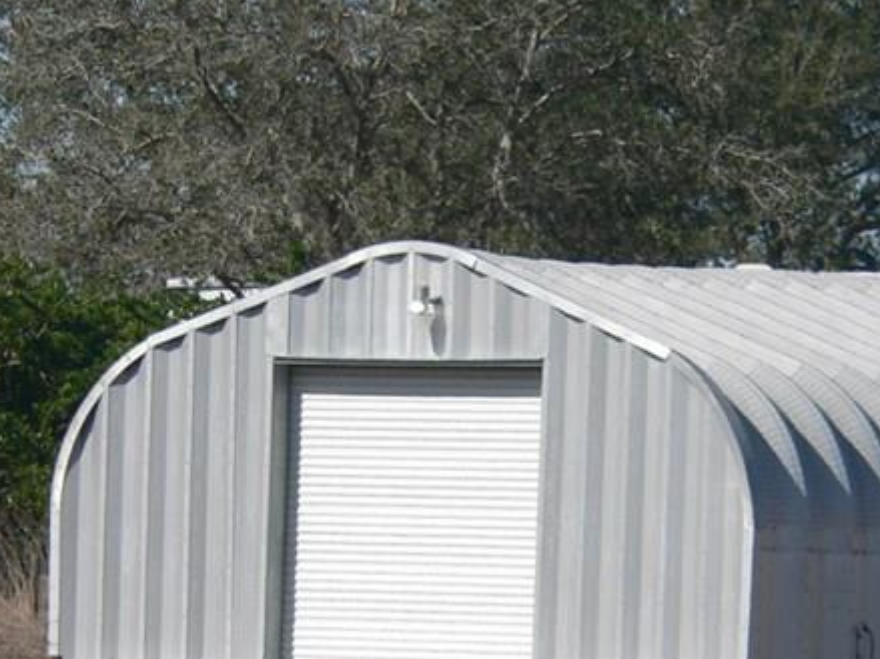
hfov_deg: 3.2
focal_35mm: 620
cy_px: 529
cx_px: 503
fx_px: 15757
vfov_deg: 2.4
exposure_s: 1/500
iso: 80
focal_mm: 44.3
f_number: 5.2
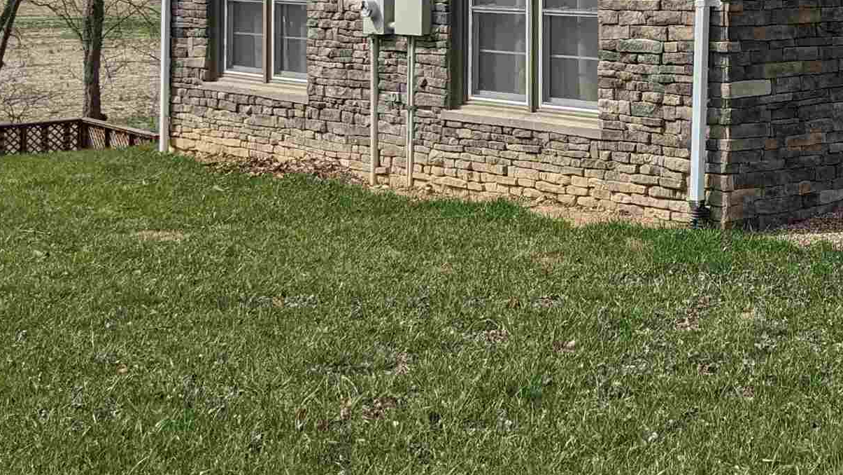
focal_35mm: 75
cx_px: 765
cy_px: -85
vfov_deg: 15.5
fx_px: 1677
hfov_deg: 27.2
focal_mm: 4.38
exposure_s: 1/3906
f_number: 1.73
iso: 67
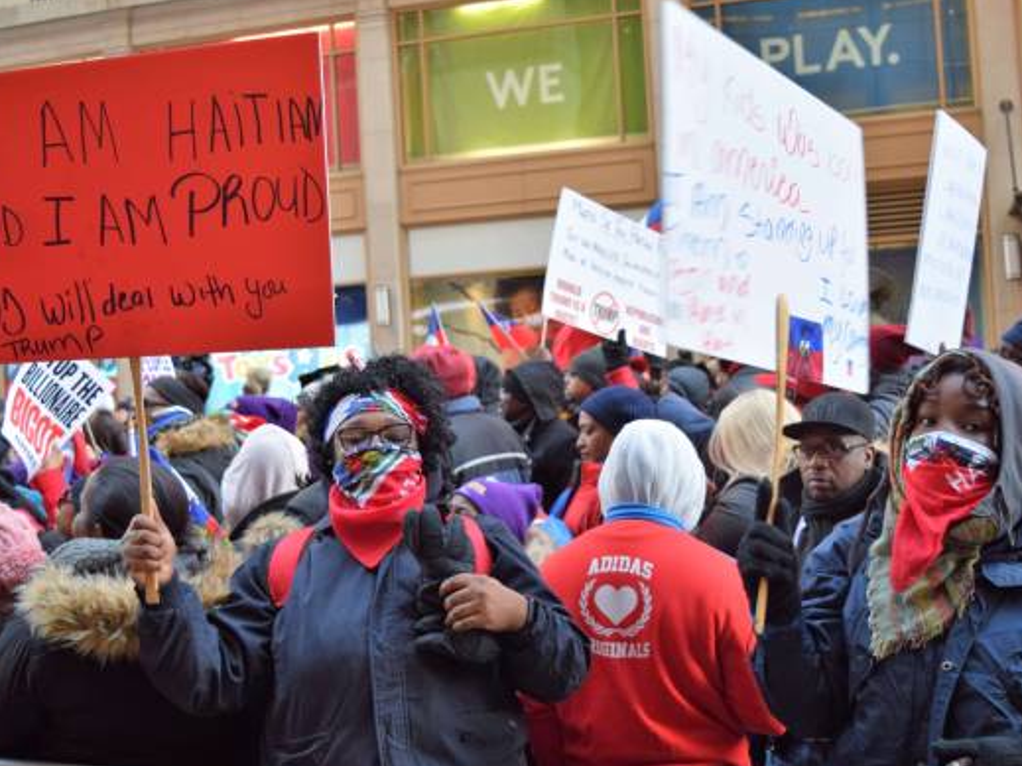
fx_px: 1435
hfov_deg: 39.2
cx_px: 494
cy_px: 372
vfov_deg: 29.9
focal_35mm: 49
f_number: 4.5
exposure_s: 1/80
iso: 400
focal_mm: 27
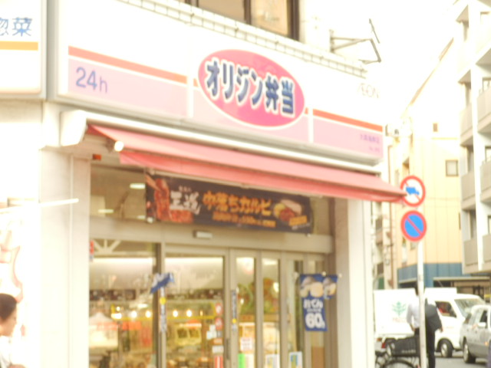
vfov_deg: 16.8
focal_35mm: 88
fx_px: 1248
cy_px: 184
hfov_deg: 22.3
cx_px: 246
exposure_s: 1/80
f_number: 5.1
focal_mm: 15.5
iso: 250
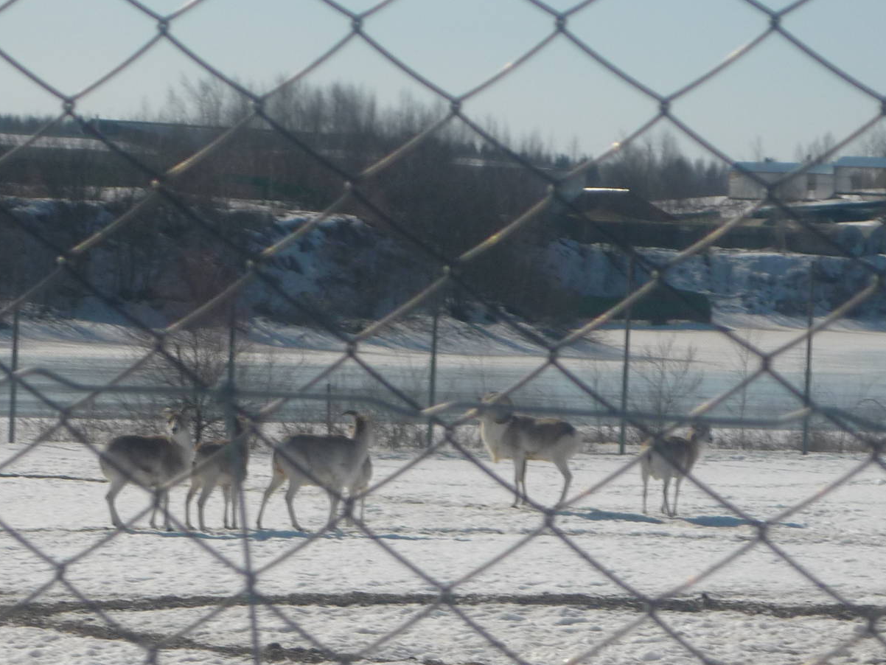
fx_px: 4326
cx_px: 461
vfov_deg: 8.8
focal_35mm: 169
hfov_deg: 11.7
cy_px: 410
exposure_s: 1/160
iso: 100
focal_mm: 16.5
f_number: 14
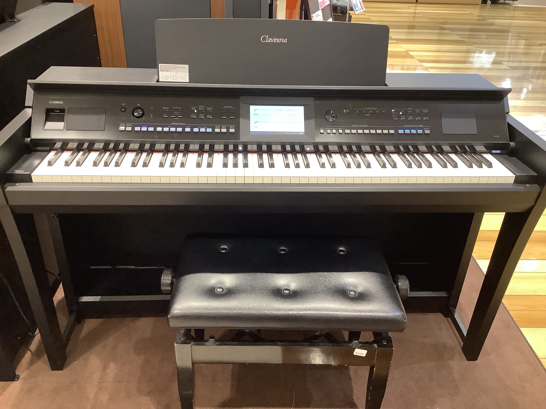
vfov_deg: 45.4
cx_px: 273
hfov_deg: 58.4
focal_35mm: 31
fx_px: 489
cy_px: 204
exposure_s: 1/50
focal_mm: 3.3
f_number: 2.4
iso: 320
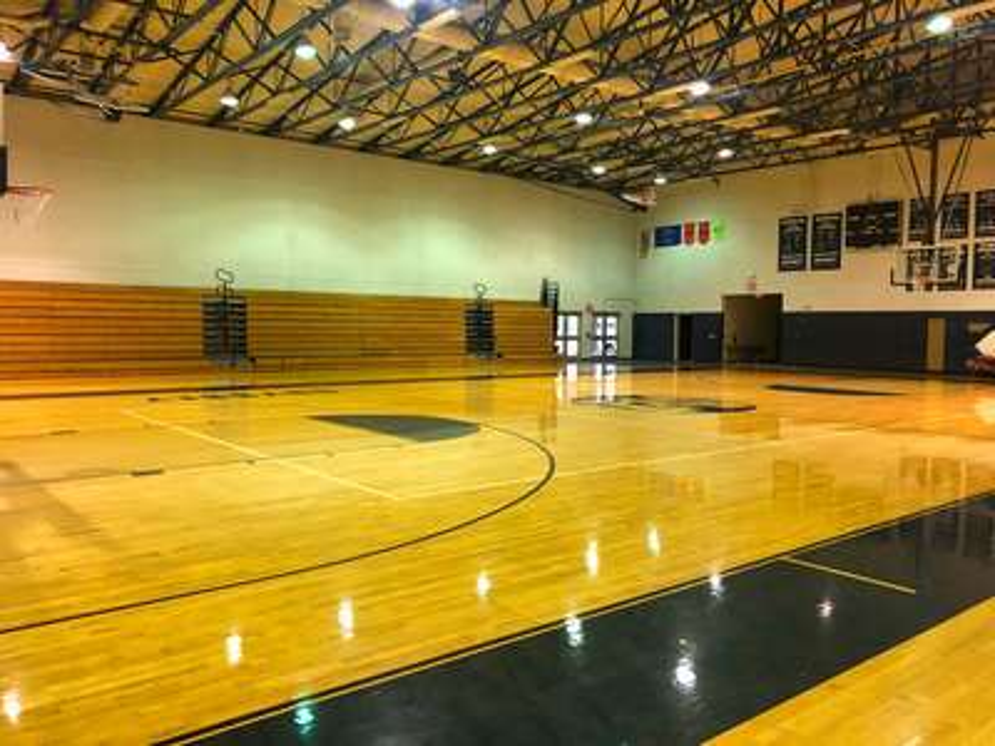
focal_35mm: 28
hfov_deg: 63.4
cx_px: 498
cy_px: 373
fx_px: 805
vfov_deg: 49.7
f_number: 1.8
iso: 100
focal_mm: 4
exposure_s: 1/15
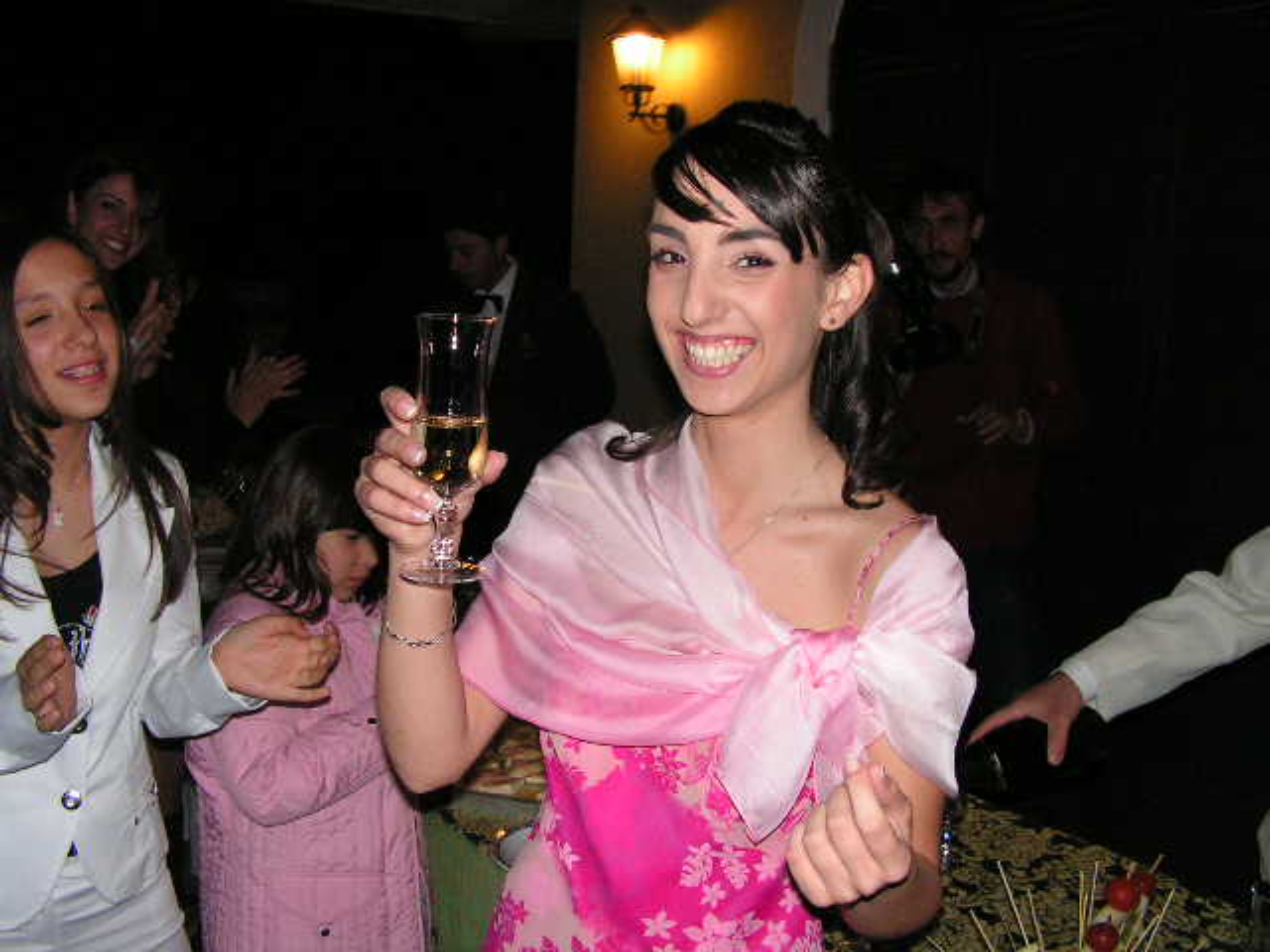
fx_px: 1321
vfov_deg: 39.7
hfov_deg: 51.4
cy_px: 476
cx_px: 635
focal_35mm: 36
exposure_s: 1/40
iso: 200
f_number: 3.2
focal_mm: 6
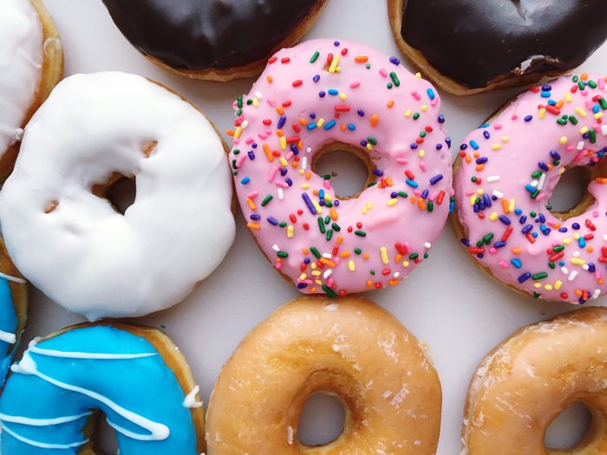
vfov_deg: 48.2
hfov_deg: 61.7
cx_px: 304
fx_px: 509
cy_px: 228
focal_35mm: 29
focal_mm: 4.15
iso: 32
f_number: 2.2
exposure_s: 1/30
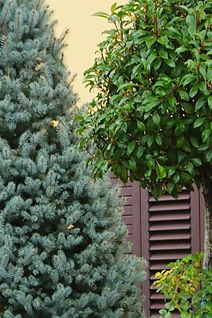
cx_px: 206
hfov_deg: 9.9
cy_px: 199
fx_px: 1218
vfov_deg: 14.8
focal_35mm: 138
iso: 100
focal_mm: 60
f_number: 6.3
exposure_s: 1/80
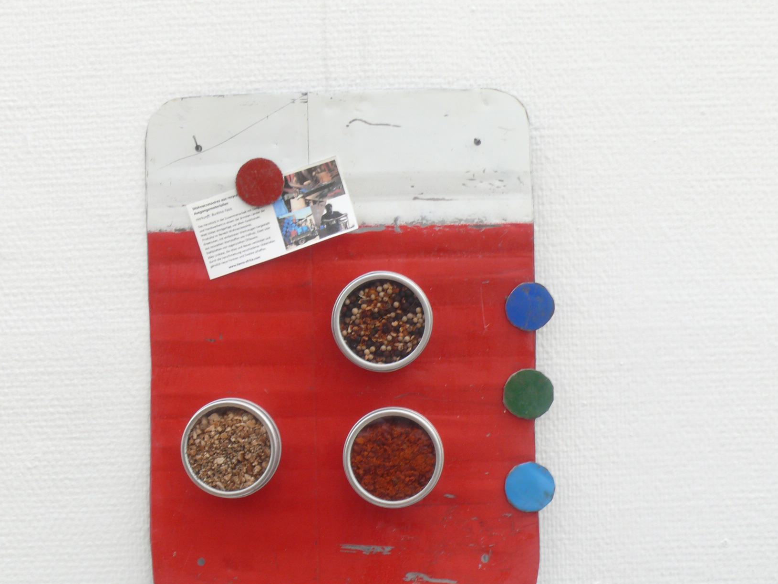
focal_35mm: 59
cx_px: 355
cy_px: 346
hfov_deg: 32.7
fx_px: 1326
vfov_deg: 24.8
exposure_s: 1/4
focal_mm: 8.9
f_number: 2.8
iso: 100
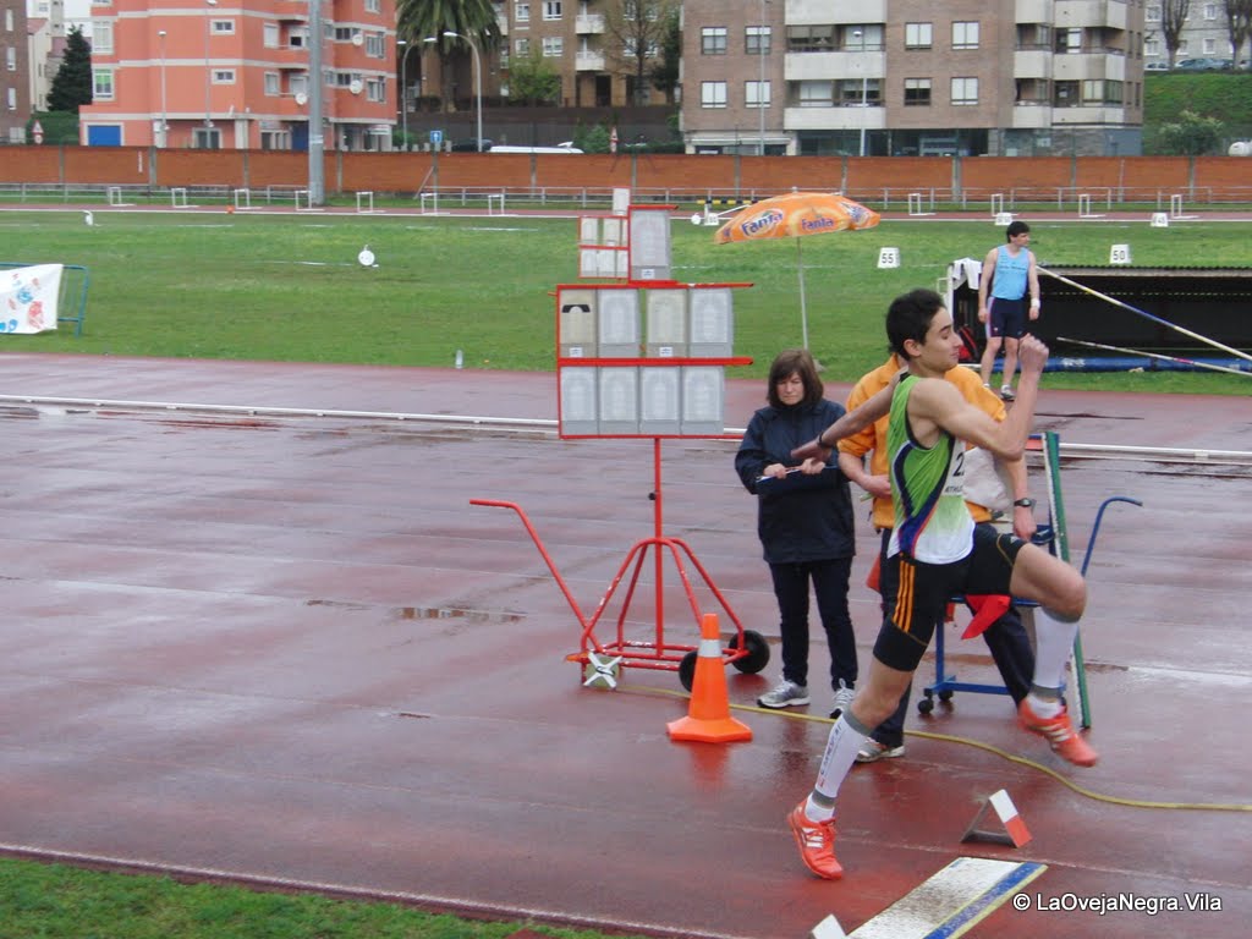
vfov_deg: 20.2
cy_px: 470
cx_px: 626
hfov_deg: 26.7
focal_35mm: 73
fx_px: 2640
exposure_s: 1/500
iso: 200
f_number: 3.6
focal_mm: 13
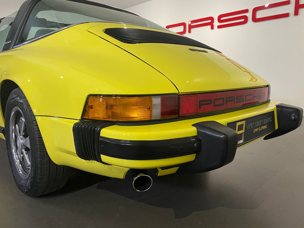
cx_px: 152
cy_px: 114
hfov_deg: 67.3
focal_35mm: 26
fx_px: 228
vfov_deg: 53.1
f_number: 1.8
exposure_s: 1/60
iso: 320
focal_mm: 4.25
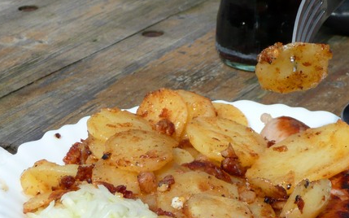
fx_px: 1179
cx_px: 223
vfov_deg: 10.5
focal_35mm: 124
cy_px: 183
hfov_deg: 16.8
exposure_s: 1/400
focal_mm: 11
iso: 100
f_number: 4.5
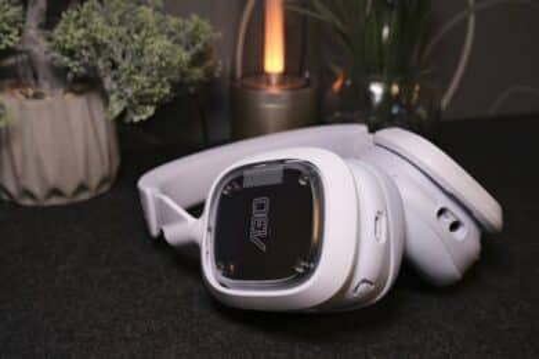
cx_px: 270
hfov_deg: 51.9
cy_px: 180
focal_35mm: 37
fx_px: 554
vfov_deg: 35.9
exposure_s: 1/38
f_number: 6.4
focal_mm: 24.7
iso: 800
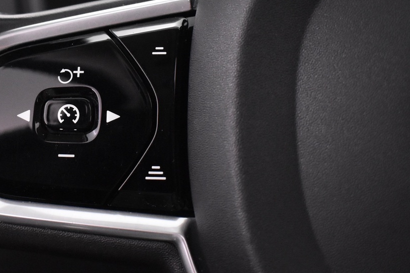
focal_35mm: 80
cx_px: 66
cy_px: 112
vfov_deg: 17.1
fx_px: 911
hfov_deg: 24.8
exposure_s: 1/40
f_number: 4
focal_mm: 27
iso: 3200
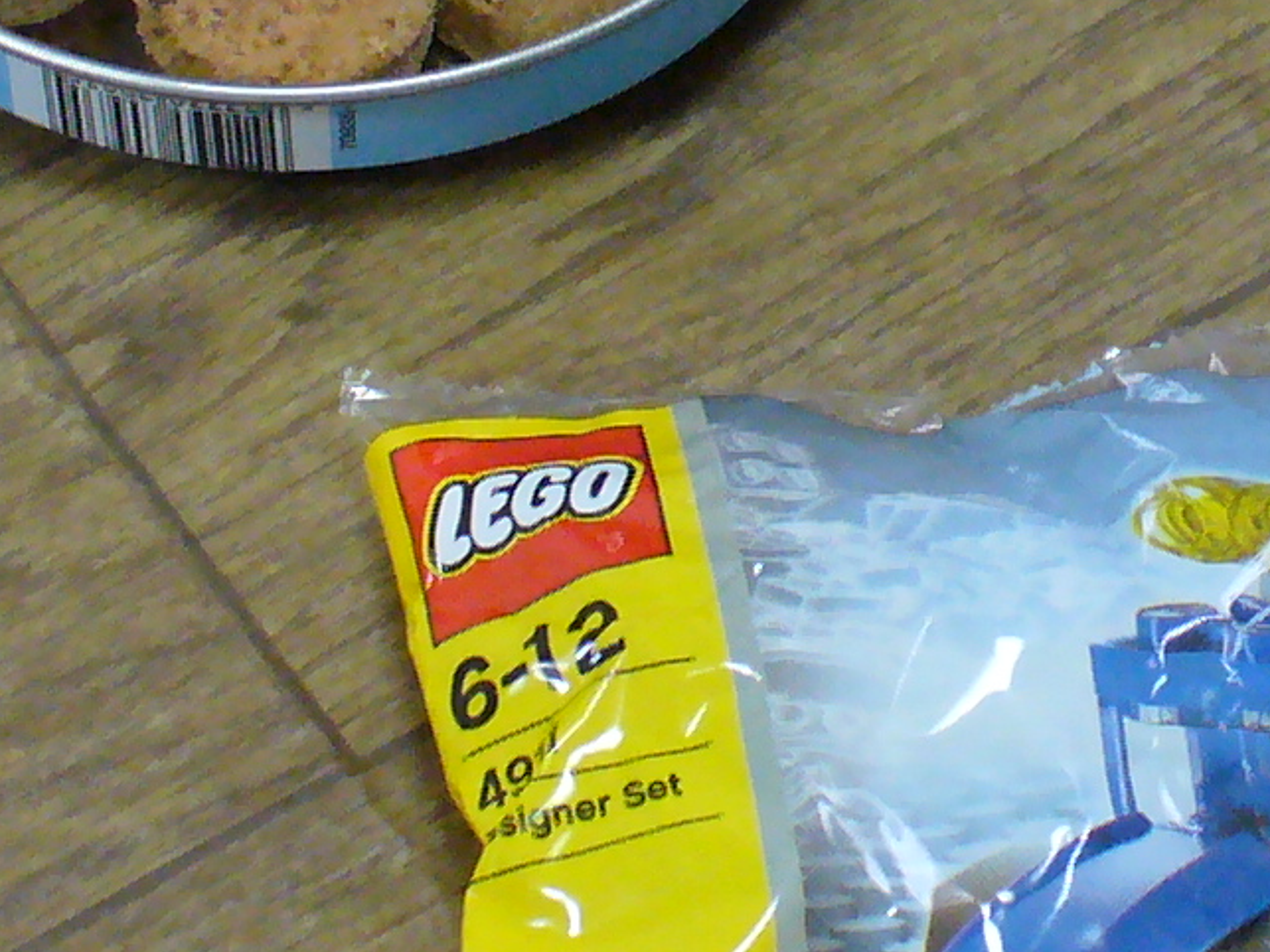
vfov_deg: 9.1
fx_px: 5942
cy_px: -107
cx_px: 1187
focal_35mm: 162
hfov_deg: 12.1
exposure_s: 1/15
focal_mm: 6.1
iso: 200
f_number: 2.8
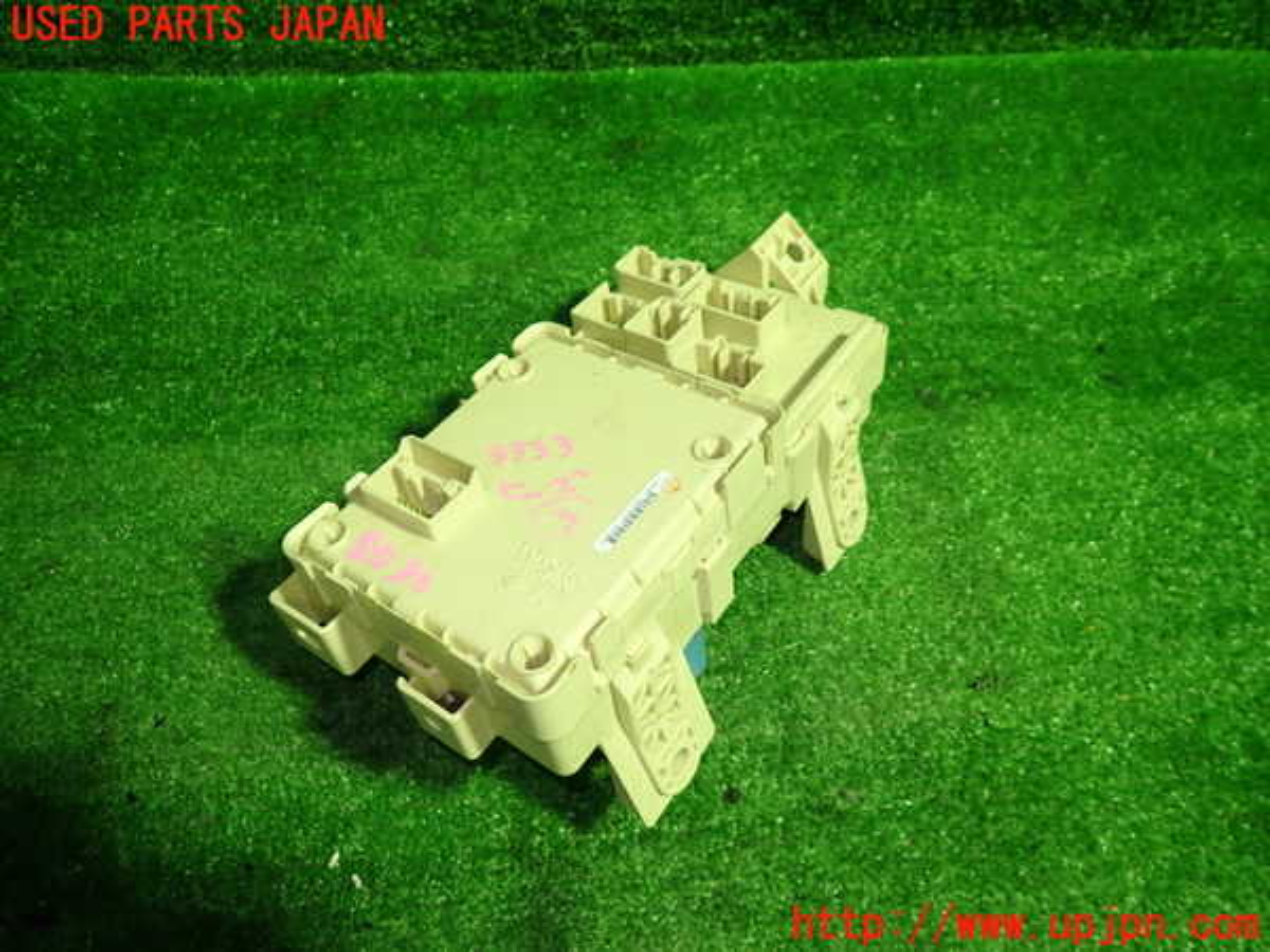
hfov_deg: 69.4
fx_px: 917
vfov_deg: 54.9
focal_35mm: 25
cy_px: 476
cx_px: 635
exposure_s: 1/40
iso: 200
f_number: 2
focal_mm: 4.5
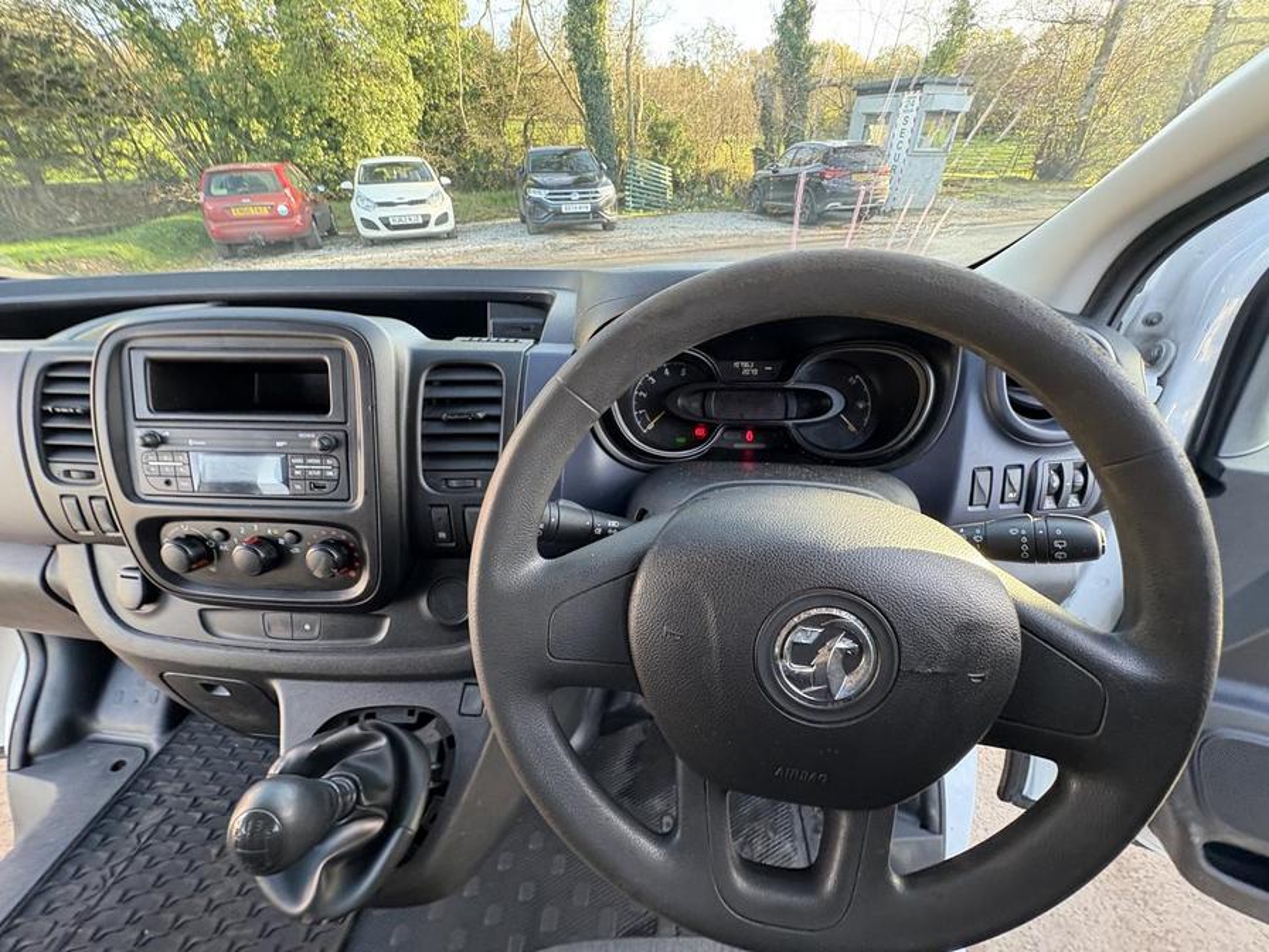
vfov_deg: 85.7
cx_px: 634
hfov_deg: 102.1
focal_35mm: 14
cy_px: 476
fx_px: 513
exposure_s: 1/60
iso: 250
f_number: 2.2
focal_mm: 2.22
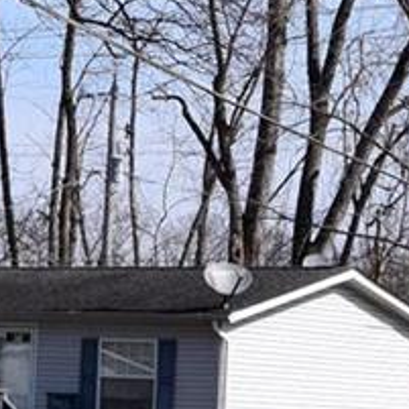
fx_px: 2714
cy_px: 94
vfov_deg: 8.6
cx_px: 179
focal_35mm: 203
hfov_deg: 8.6
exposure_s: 1/500
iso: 400
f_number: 11
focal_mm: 20
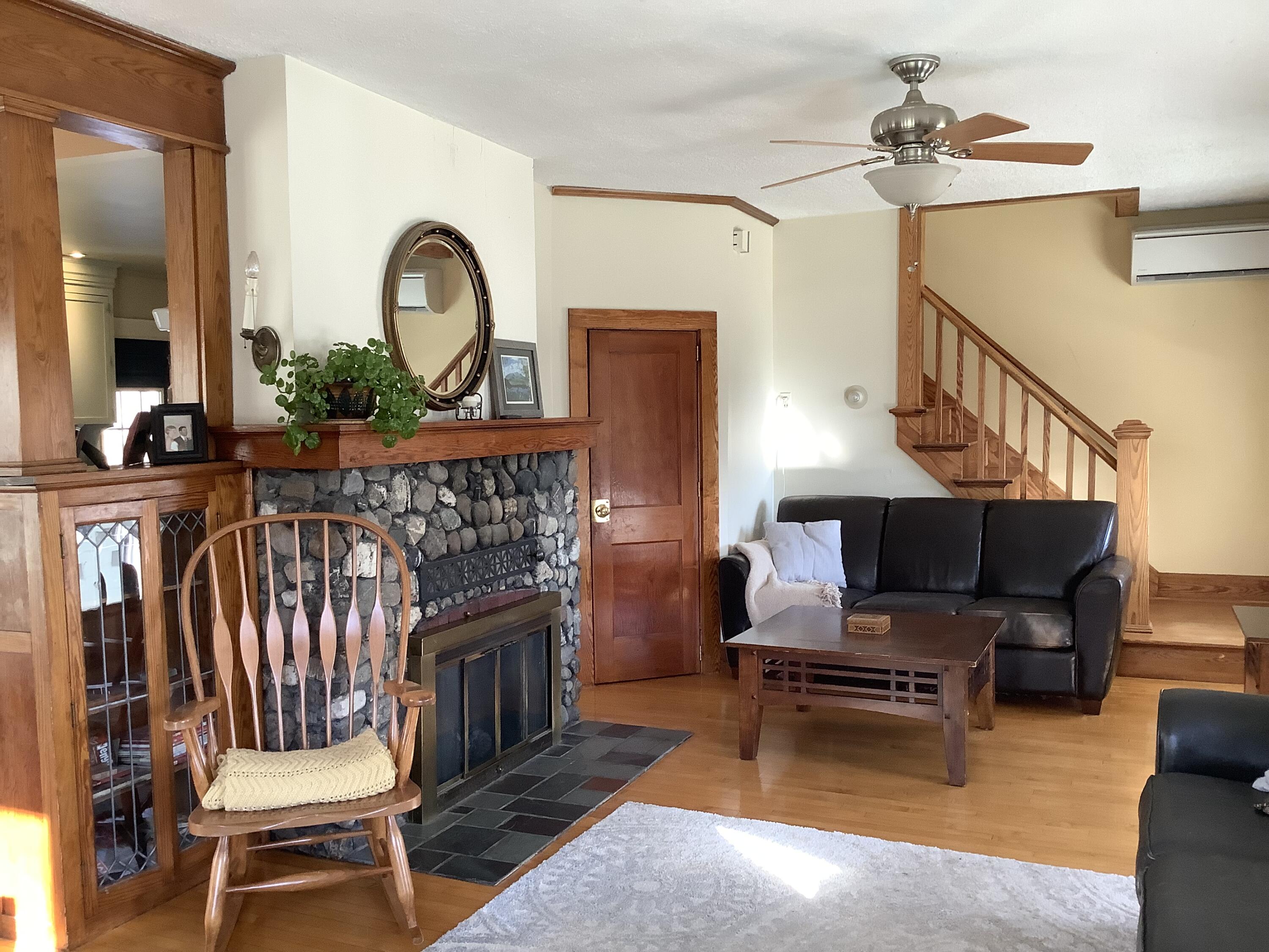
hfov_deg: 58.4
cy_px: 476
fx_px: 1136
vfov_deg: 45.4
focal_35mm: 31
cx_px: 634
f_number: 2.4
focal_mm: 3.3
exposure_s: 1/60
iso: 125
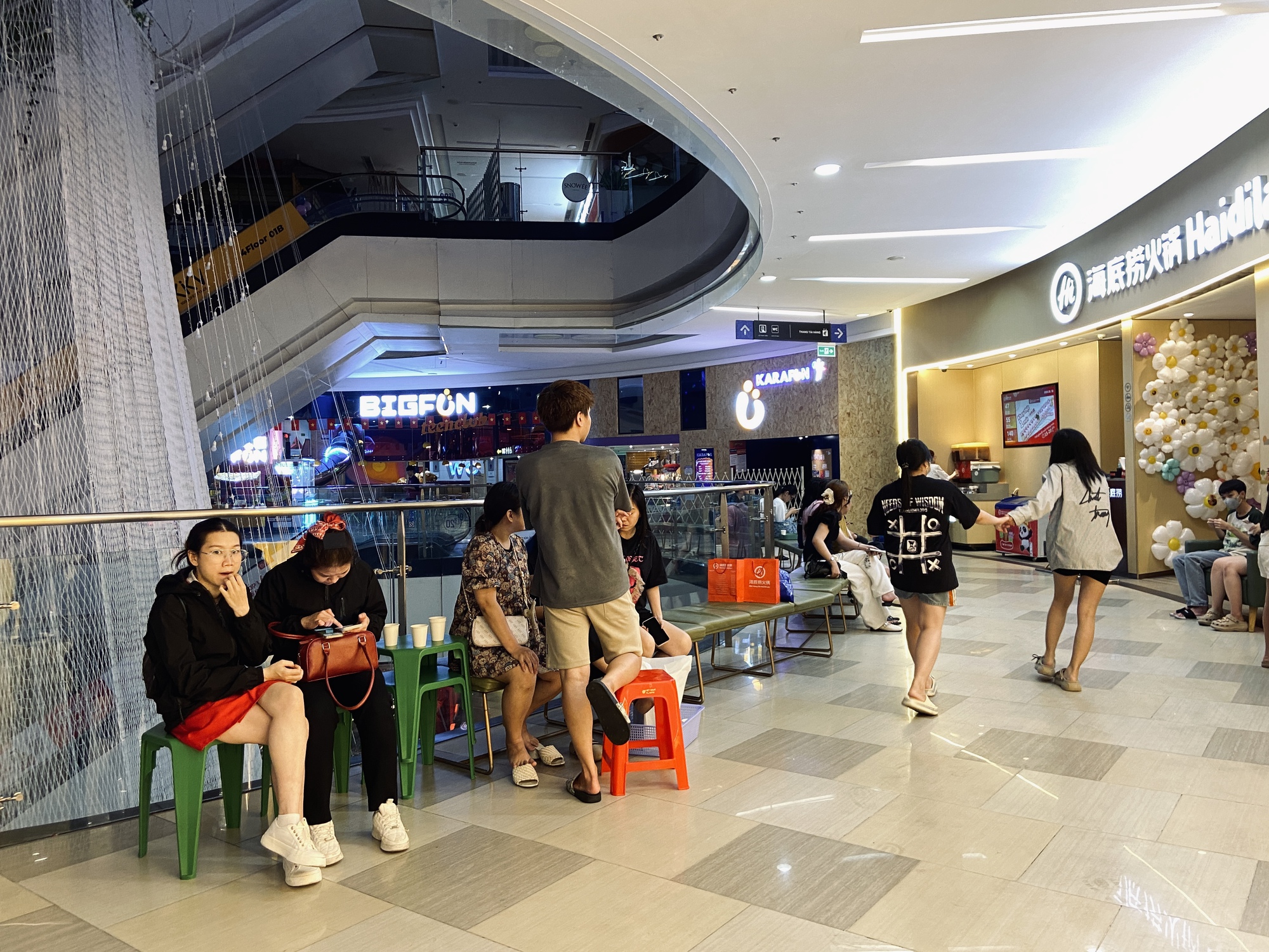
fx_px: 953
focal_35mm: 26
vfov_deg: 53.1
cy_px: 476
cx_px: 634
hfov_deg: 67.3
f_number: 1.8
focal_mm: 4.25
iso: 100
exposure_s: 1/50
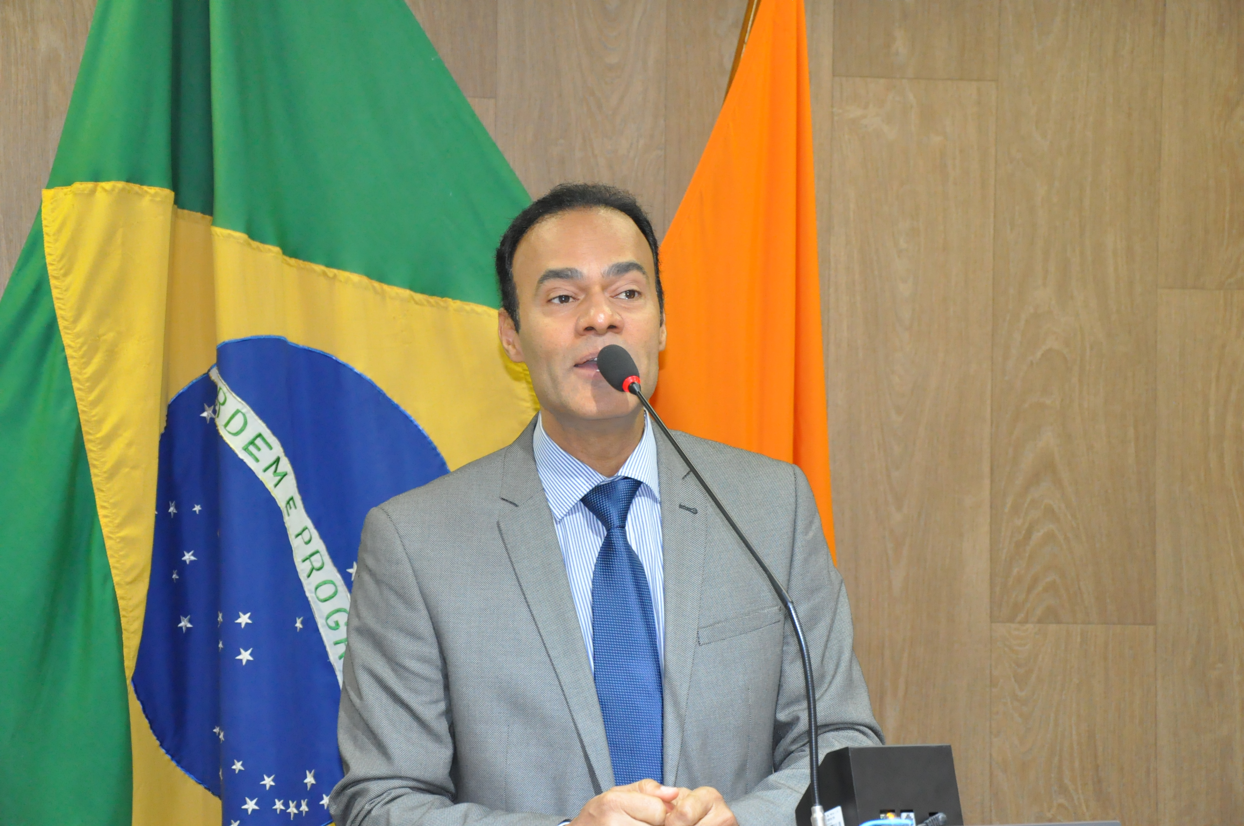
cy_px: 413
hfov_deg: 21.9
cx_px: 622
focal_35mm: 93
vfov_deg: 14.7
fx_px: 3210
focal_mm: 62
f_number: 5.3
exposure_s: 1/60
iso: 2000
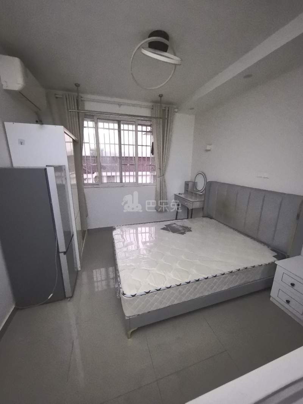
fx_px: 152
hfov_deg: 89.9
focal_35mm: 13
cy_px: 202
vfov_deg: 106.2
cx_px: 152
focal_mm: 1.95
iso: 3200
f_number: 2.2
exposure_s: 1/20
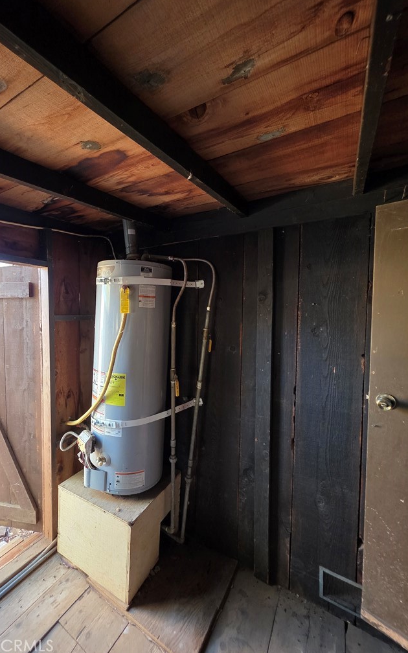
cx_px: 164
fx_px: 249
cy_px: 323
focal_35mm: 14
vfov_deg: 105.3
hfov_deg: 77.8
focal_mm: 2.2
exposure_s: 1/60
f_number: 1.9
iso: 500
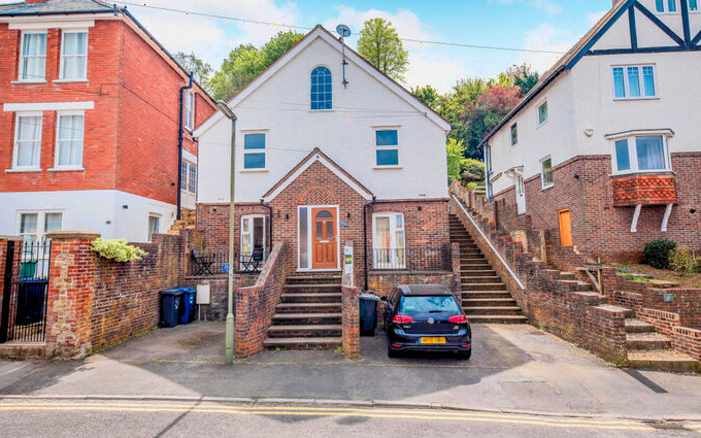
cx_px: 347
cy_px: 208
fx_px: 401
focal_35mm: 21
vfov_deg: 57.2
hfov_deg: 82.3
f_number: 10
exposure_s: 1/200
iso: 125
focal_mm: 20
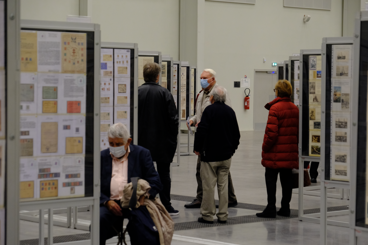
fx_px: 1012
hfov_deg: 20.6
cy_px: 122
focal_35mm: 99
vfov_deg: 13.8
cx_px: 184
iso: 2000
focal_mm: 66.2
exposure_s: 1/60
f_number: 5.3
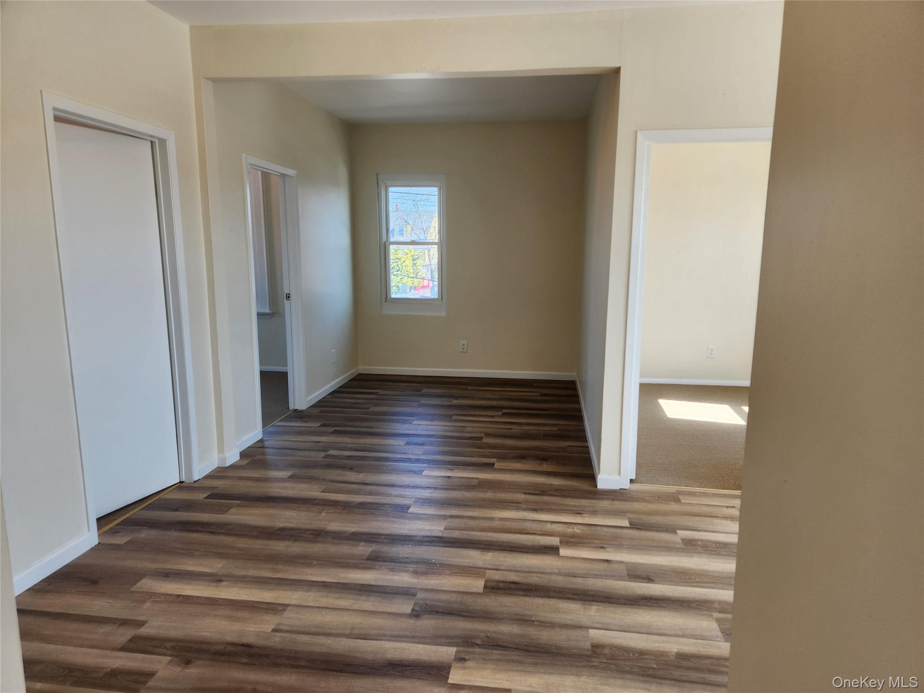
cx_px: 462
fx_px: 614
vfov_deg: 58.9
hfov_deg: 73.9
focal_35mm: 23
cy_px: 346
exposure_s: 1/120
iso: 50
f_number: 1.8
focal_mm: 5.4
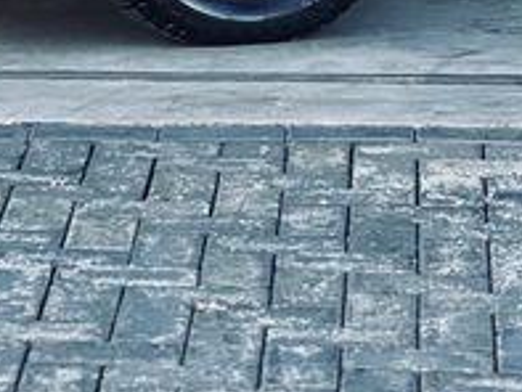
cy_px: -360
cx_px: 419
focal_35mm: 316
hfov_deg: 6.3
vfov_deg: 4.6
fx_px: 4768
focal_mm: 9
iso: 160
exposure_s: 1/121
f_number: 2.8
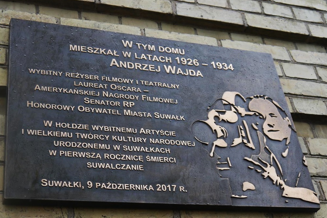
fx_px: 481
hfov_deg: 37.5
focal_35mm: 53
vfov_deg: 25.5
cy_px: 121
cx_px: 162
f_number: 4.6
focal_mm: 25
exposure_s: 1/60
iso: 200
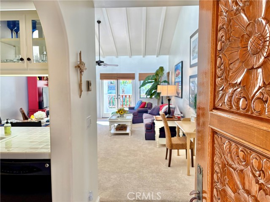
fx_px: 203
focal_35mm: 26
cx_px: 135
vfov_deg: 53.1
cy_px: 101
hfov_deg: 67.3
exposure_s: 1/120
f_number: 1.6
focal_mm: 5.96
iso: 200
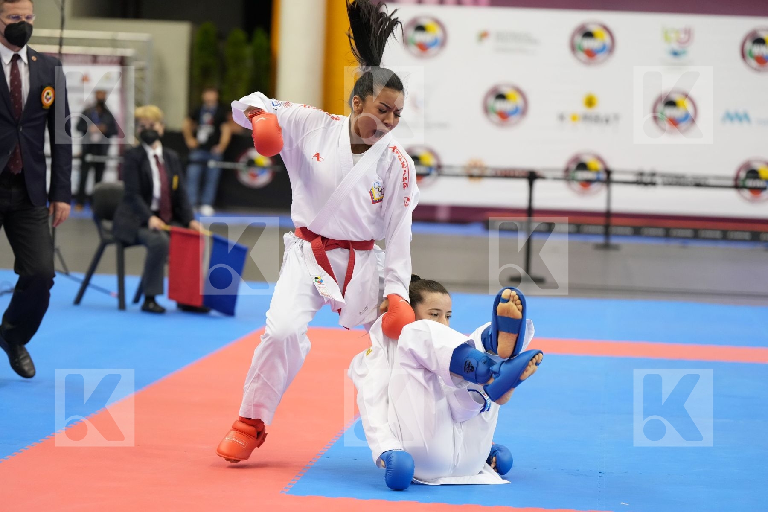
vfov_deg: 11.8
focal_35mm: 116
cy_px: 256
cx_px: 384
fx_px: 2474
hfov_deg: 17.6
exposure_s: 1/1000
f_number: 2.8
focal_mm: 116
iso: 3200
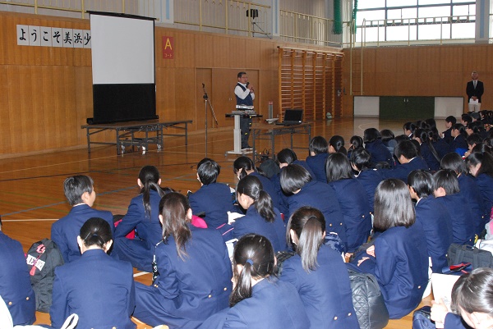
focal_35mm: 42
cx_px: 246
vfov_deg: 31.9
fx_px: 576
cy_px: 164
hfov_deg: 46.4
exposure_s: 1/60
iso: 1600
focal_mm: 28
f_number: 7.1
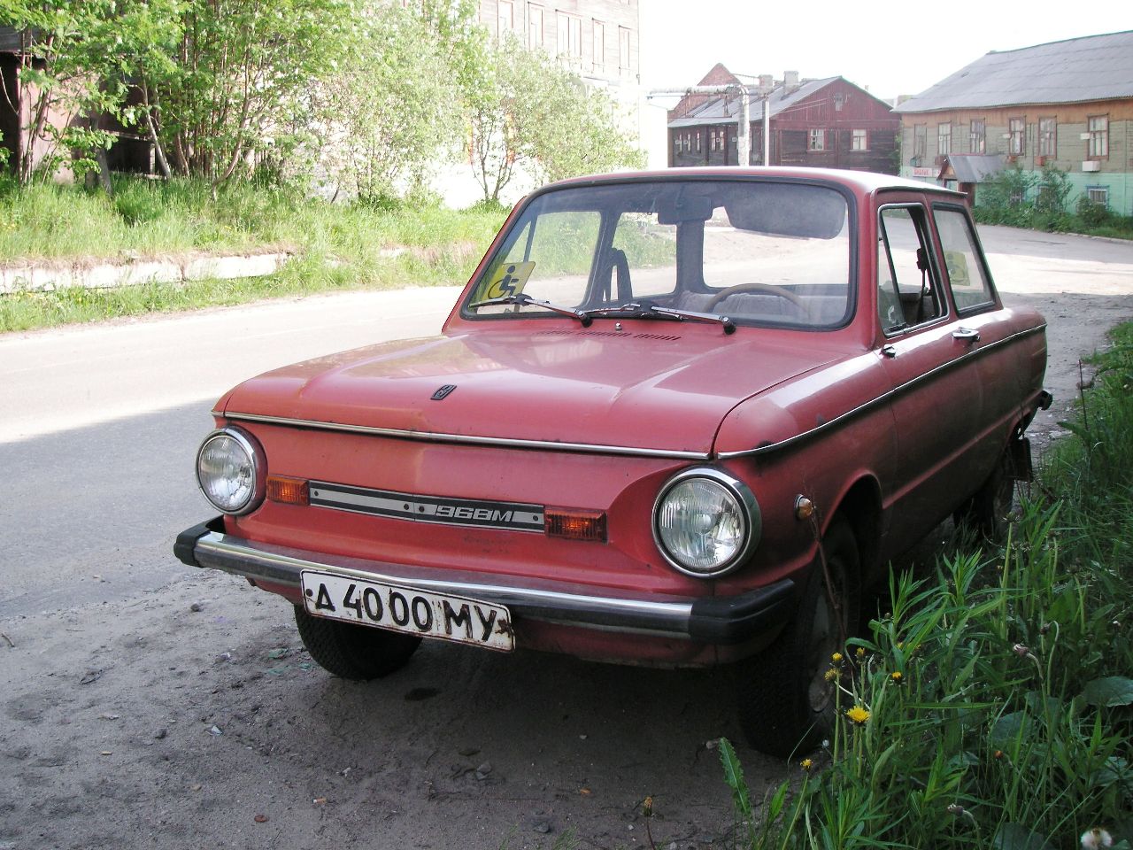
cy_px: 425
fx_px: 1244
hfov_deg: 49.0
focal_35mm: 38
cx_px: 566
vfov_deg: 37.7
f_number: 3.3
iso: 50
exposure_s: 1/90
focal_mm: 6.3
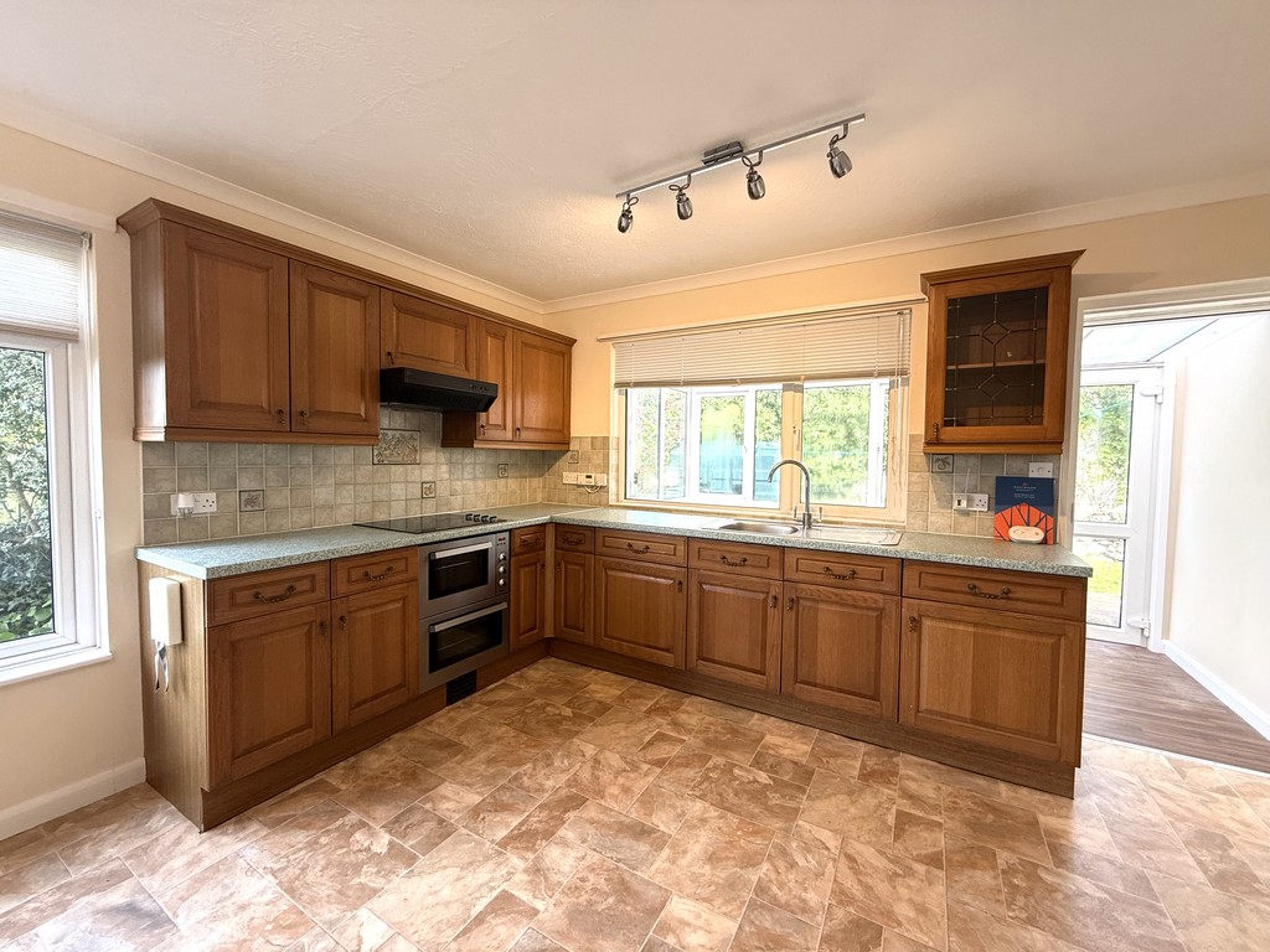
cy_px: 476
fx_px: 514
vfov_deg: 85.7
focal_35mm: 14
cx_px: 635
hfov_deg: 102.1
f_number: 2.2
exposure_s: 1/99
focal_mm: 2.22
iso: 100
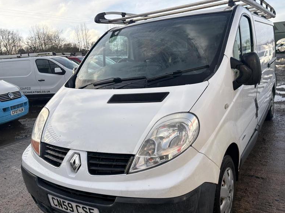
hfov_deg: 59.9
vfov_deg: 46.6
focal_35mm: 30
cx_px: 156
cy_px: 121
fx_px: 247
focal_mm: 5.96
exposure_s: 1/1048
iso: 50
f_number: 1.6
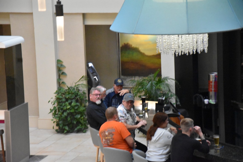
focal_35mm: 138
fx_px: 931
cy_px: 81
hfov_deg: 14.9
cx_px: 122
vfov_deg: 9.9
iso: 10000
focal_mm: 92
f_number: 5.6
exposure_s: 1/125
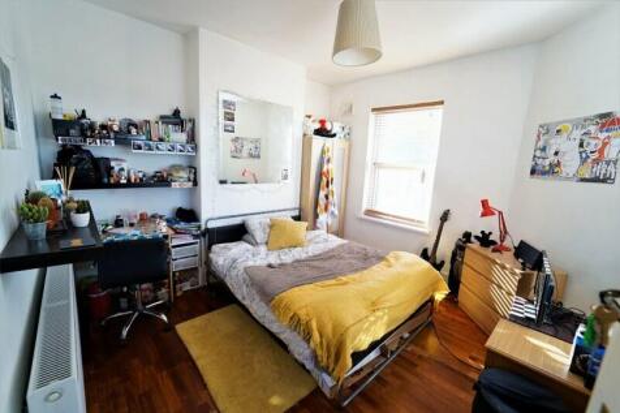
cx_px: 310
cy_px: 206
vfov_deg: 81.2
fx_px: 241
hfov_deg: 104.3
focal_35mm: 14
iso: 320
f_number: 4.5
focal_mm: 14
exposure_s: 1/25
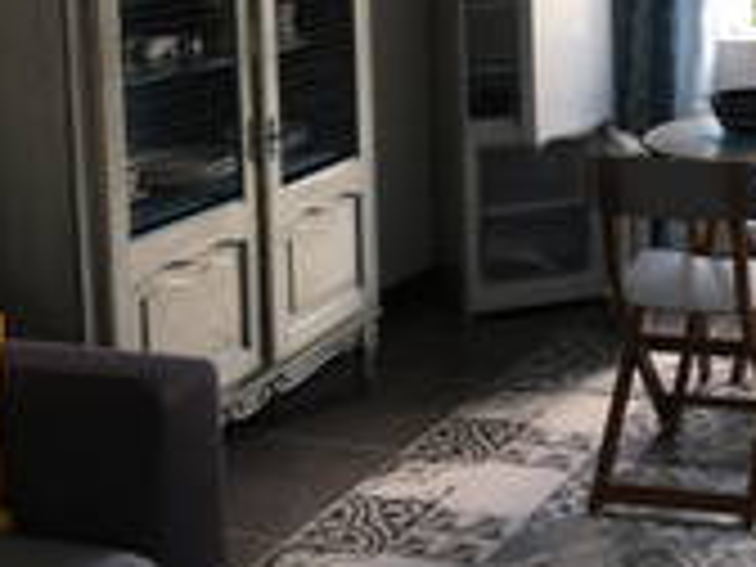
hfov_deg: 29.1
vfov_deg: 22.8
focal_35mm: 62
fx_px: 1354
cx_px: 765
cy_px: 14
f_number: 2.2
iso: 32
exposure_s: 1/50
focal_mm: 4.15
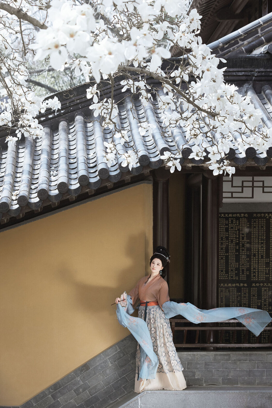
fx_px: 907
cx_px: 136
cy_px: 204
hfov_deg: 17.1
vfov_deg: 25.4
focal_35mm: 80
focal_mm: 80
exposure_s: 1/200
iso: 160
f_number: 5
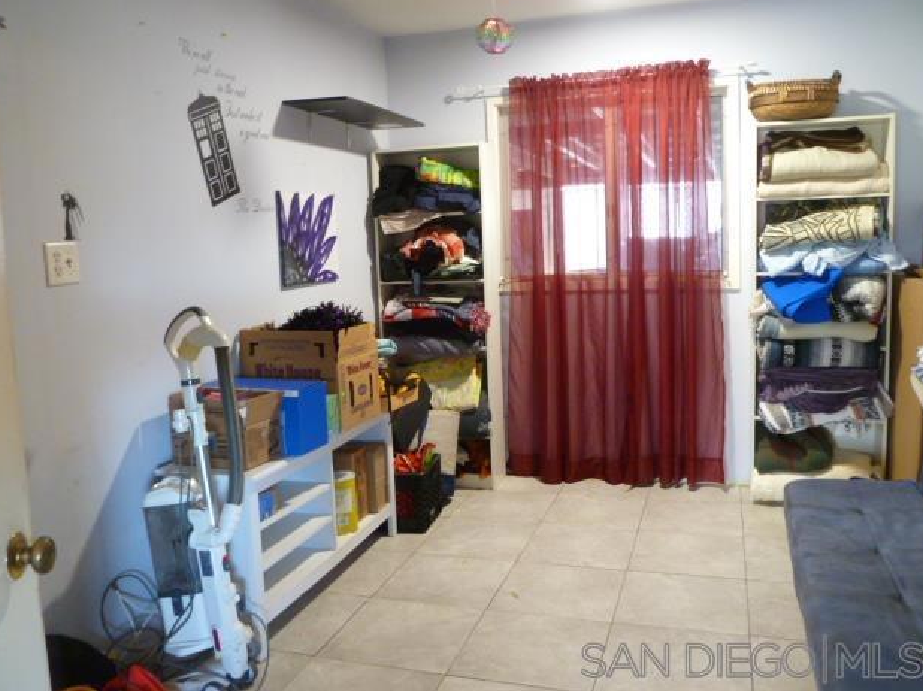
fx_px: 773
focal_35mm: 29
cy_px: 334
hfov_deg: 61.7
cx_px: 462
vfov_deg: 48.2
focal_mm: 5
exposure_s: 1/8
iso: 400
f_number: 3.3
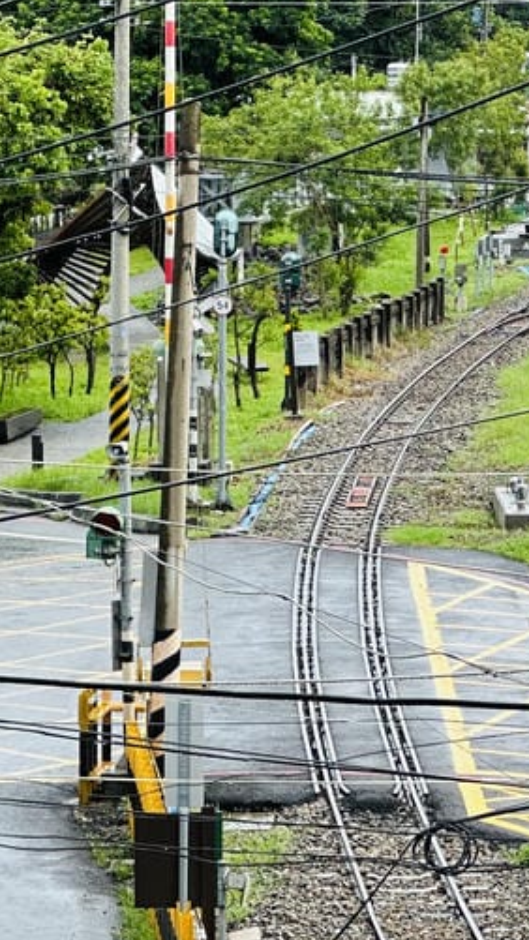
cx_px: 420
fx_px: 5010
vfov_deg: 10.7
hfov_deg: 6.0
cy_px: 360
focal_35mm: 201
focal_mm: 9
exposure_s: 1/355
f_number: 2.8
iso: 32
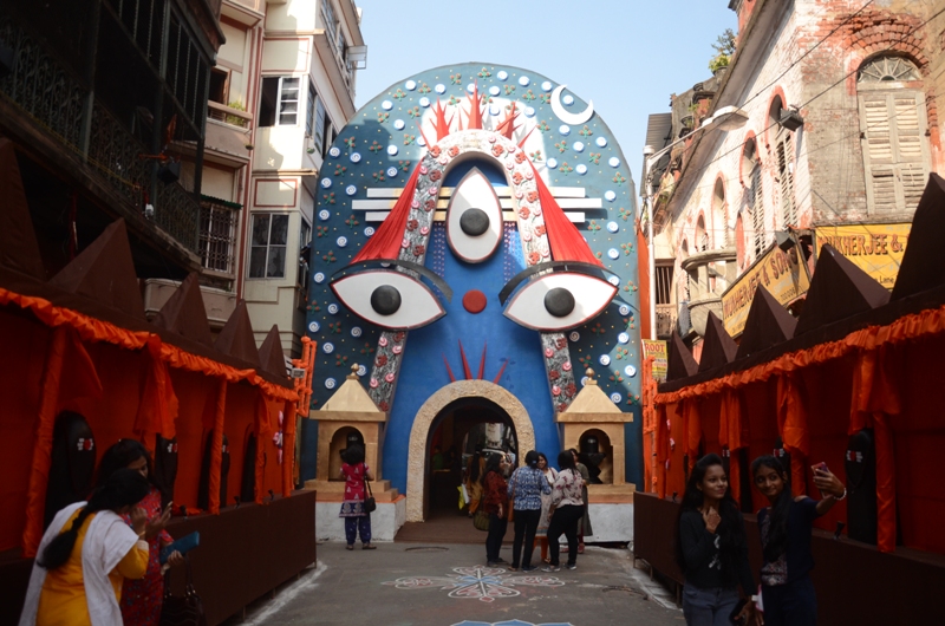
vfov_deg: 47.7
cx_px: 472
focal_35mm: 27
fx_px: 707
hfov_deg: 67.5
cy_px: 313
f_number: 3.5
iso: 500
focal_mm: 18
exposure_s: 1/2000
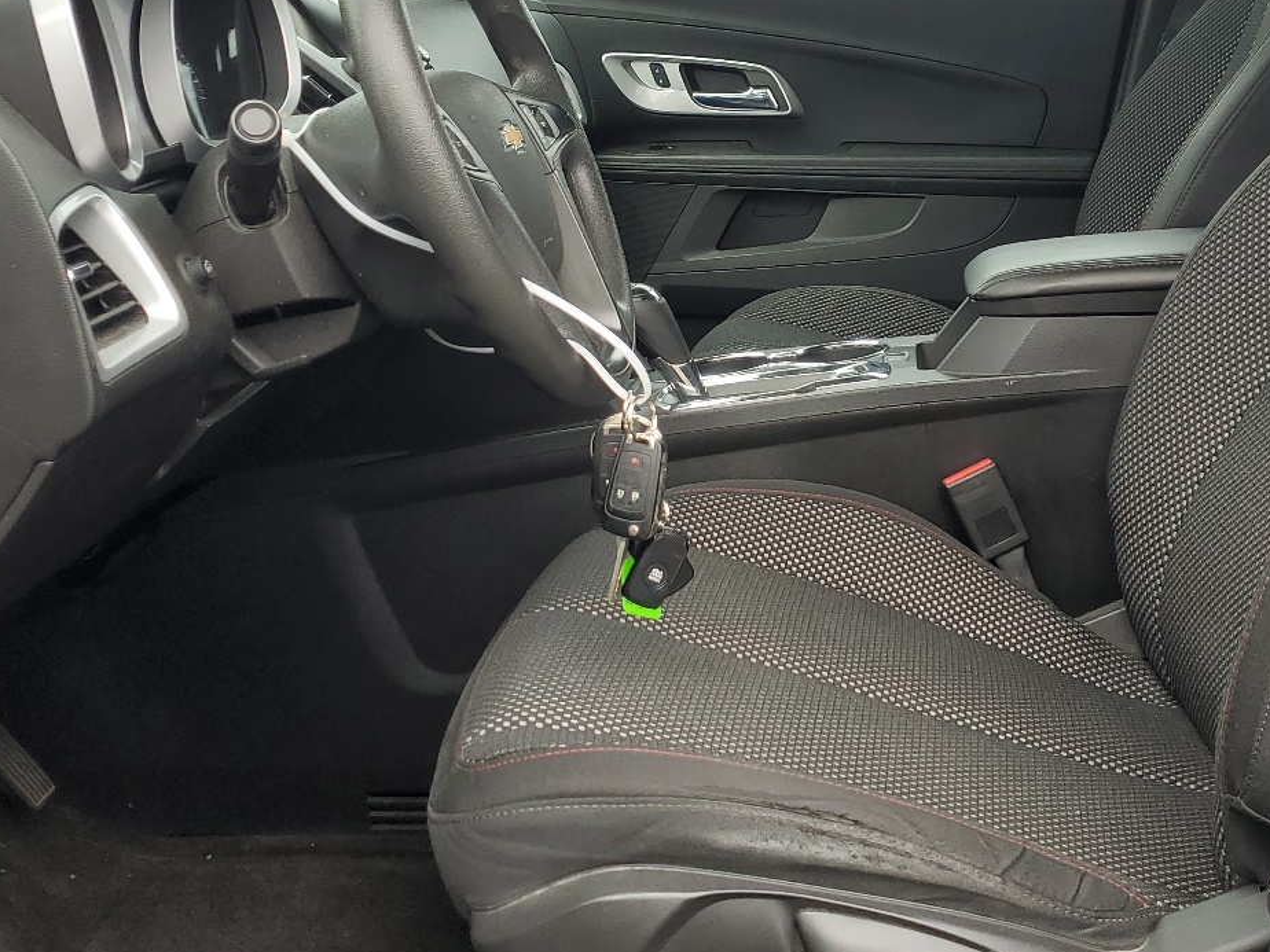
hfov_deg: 41.6
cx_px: 823
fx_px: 1651
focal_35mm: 45
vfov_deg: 31.8
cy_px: 280
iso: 50
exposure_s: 1/189
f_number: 1.5
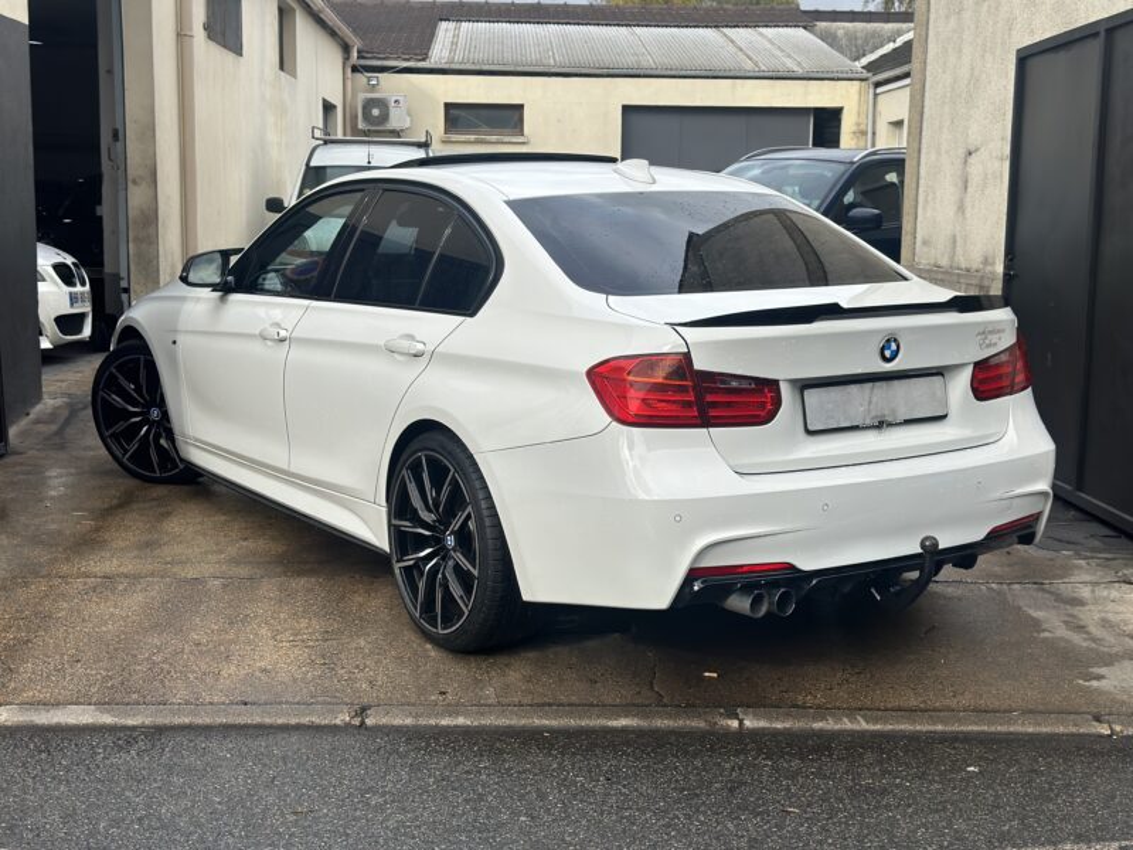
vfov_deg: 30.3
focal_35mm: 48
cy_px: 425
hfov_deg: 39.7
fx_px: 1571
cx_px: 566
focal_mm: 6.86
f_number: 1.78
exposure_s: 1/2304
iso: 100
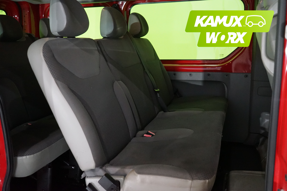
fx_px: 279
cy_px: 96
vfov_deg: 37.9
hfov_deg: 54.4
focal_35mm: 35
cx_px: 144
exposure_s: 1/160
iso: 6400
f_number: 4
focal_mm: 35
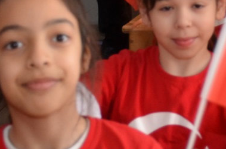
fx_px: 1585
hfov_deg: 8.0
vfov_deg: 5.3
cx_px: 345
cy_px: -197
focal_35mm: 253
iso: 400
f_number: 4
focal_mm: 32
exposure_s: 1/60
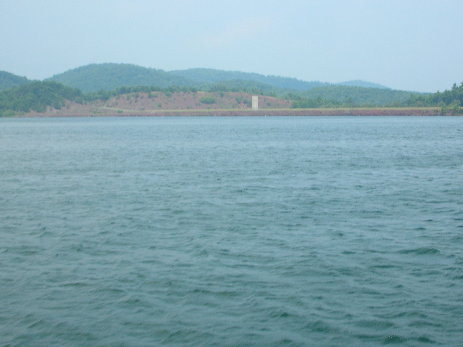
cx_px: 233
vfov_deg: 21.3
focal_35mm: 69
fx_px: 923
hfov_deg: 28.2
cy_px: 187
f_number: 10.5
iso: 50
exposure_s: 1/53
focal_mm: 8.8
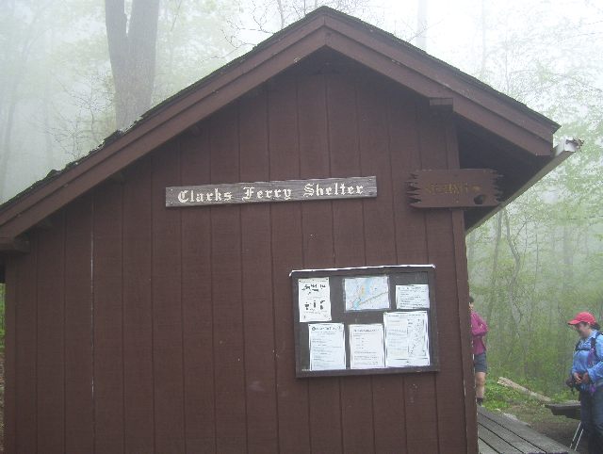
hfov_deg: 51.3
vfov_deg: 39.8
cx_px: 302
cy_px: 227
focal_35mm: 36
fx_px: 628
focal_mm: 6
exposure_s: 1/60
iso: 80
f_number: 2.7
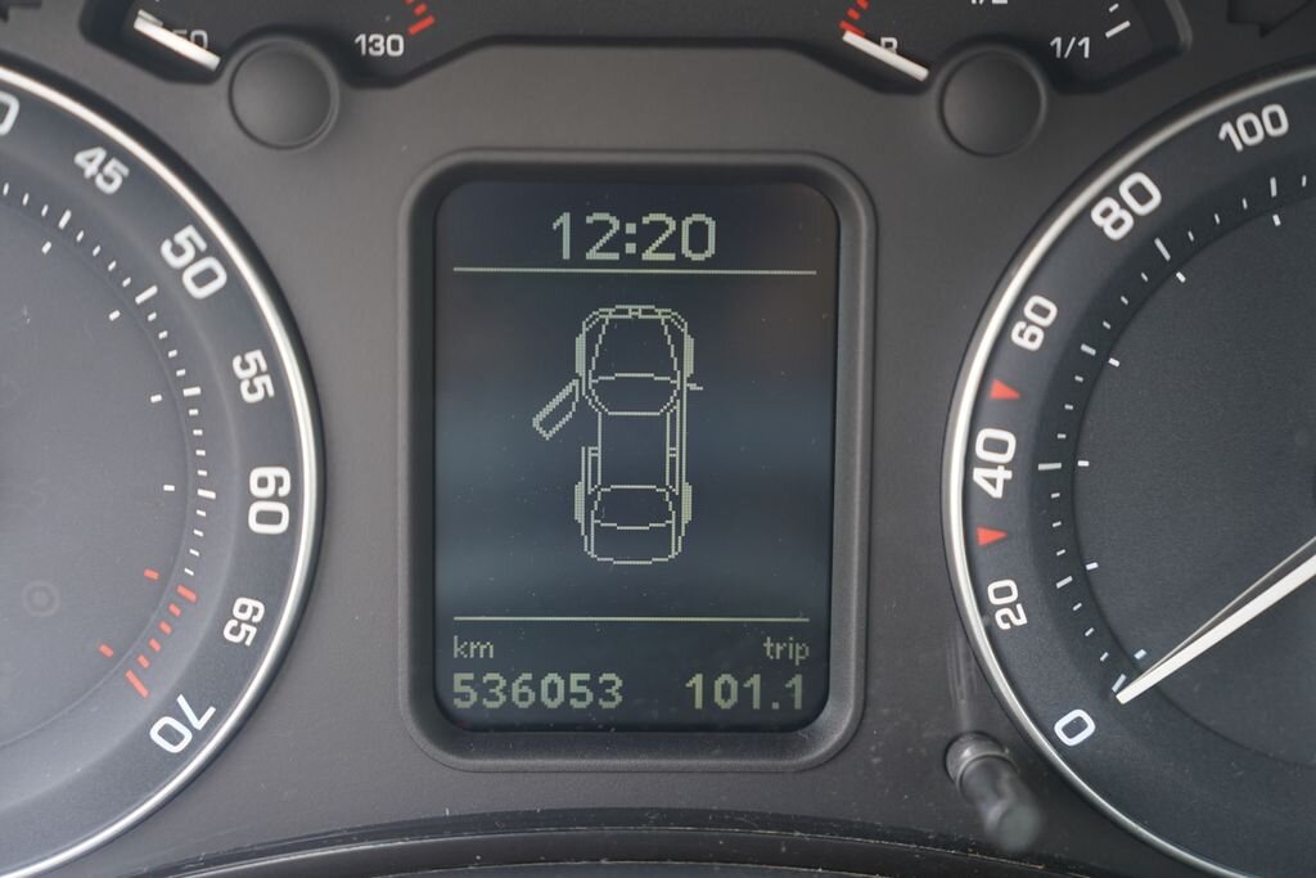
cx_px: 658
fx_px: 2193
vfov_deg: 22.6
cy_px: 439
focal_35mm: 60
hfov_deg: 33.4
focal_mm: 60
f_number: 2.8
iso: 200
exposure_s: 1/60
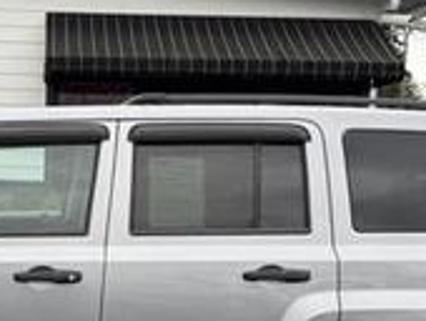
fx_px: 875
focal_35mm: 71
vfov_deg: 20.4
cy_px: 276
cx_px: 55
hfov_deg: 26.6
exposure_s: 1/796
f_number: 1.78
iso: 80
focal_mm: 6.76
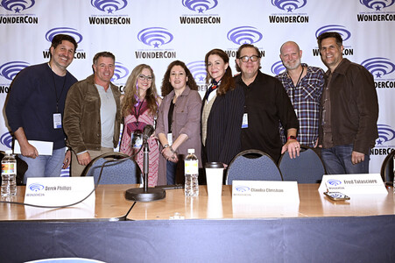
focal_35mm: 31
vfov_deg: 42.3
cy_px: 132
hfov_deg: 60.3
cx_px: 198
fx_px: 340
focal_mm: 31
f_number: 5.6
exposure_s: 1/250
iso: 2500
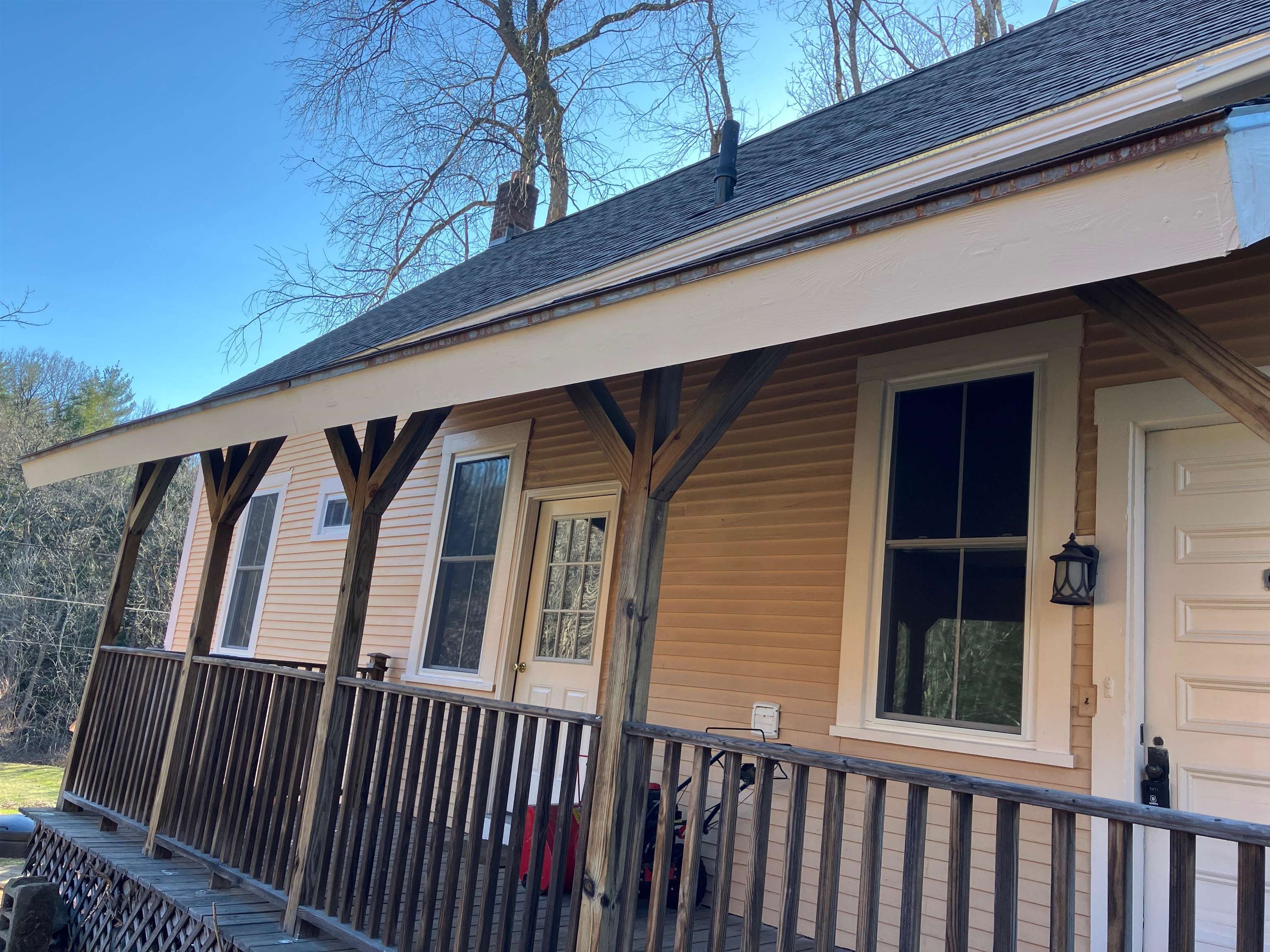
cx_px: 635
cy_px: 476
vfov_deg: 49.7
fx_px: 1027
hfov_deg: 63.4
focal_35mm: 28
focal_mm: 3.99
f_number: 1.8
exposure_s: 1/268
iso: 32
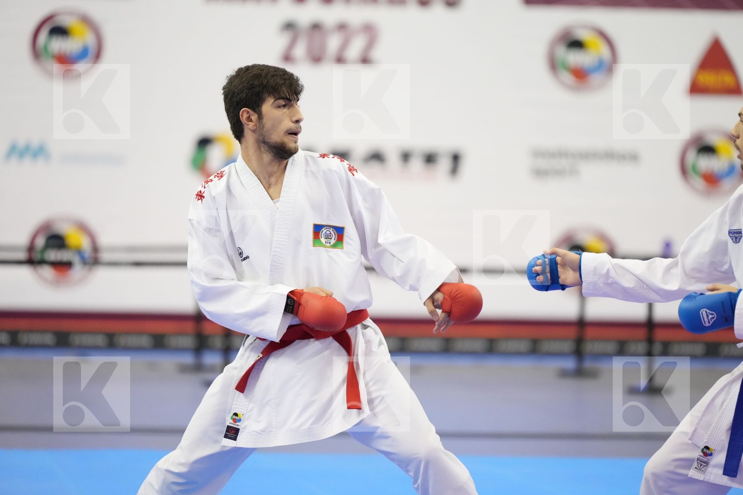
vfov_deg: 6.9
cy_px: 248
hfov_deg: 10.3
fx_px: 4127
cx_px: 372
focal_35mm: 200
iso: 5000
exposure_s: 1/1000
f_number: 2.8
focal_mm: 200
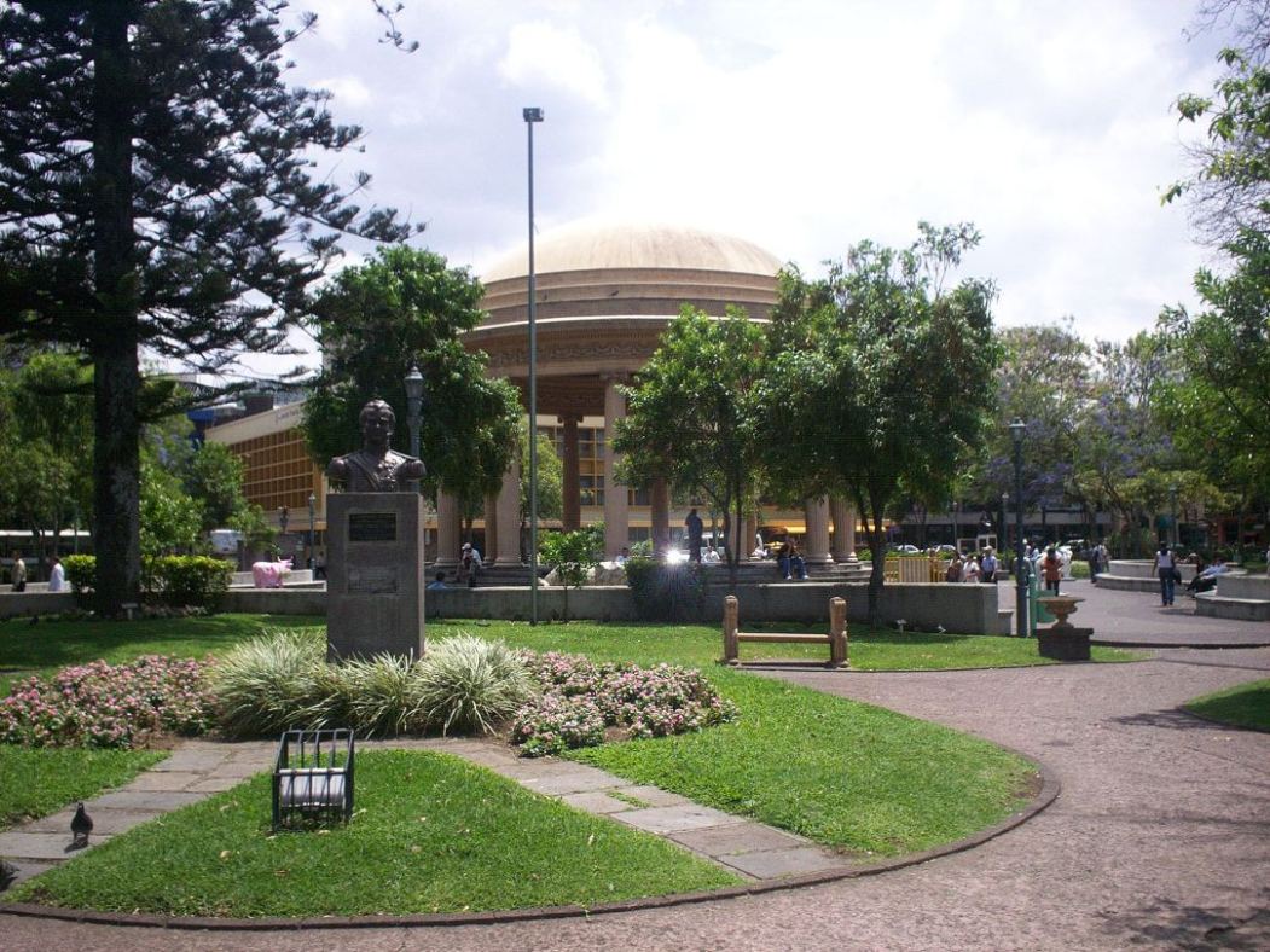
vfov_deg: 39.6
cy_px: 476
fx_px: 1321
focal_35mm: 36
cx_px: 635
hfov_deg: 51.4
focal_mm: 6
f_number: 4.5
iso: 100
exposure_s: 1/532
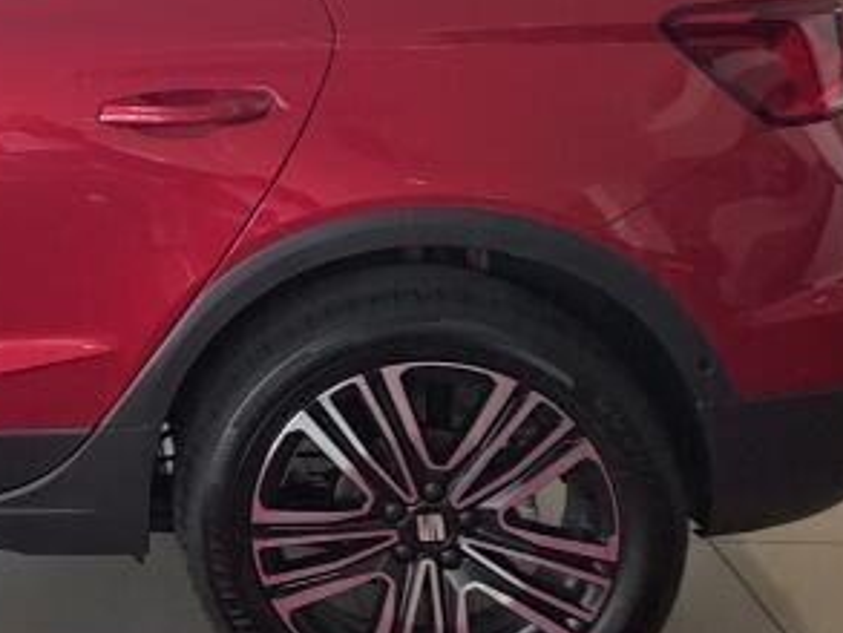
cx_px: -322
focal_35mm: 88
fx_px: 2144
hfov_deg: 20.0
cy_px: 33
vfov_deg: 16.5
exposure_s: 1/33
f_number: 1.79
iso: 135
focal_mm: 4.74
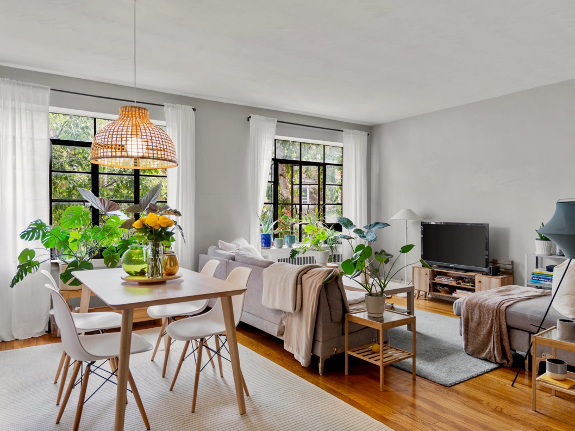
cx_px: 276
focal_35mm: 24
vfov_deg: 56.8
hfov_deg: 71.6
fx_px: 399
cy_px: 215
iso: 320
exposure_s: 1/15
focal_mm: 22
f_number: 4
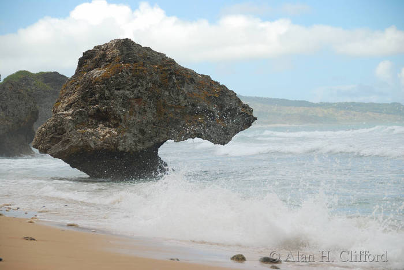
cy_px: 135
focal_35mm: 135
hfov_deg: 15.2
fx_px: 1516
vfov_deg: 10.2
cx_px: 202
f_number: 5.3
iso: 100
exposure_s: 1/400
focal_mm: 90
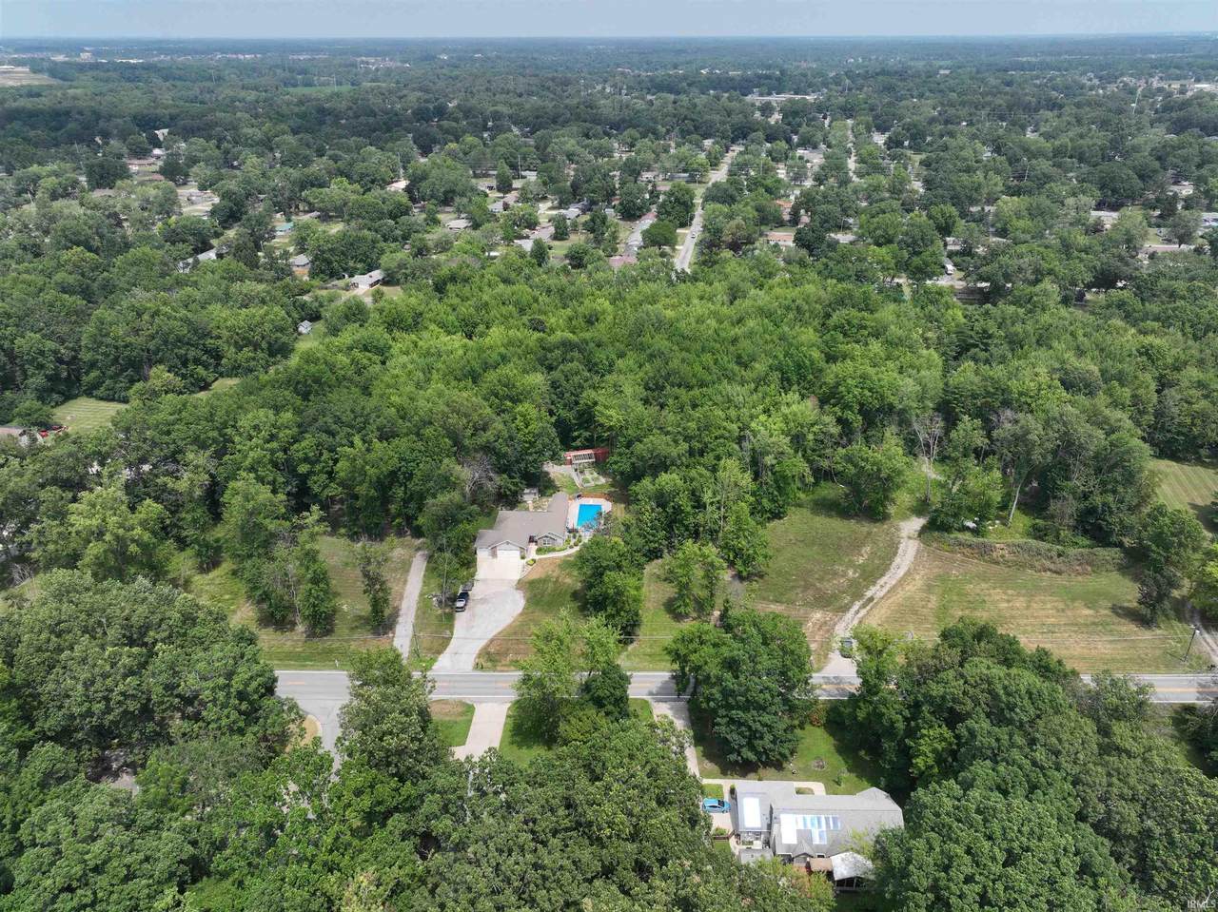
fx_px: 844
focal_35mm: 24
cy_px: 456
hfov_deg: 71.6
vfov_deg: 56.8
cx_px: 609
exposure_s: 1/500
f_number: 5.6
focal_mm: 12.29
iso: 100
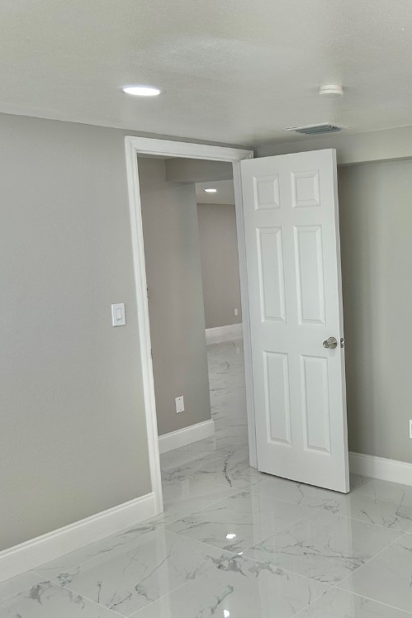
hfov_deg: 33.3
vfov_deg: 51.9
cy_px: 302
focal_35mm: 37
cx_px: 401
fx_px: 635
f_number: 1.5
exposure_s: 1/179
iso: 40
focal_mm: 5.7
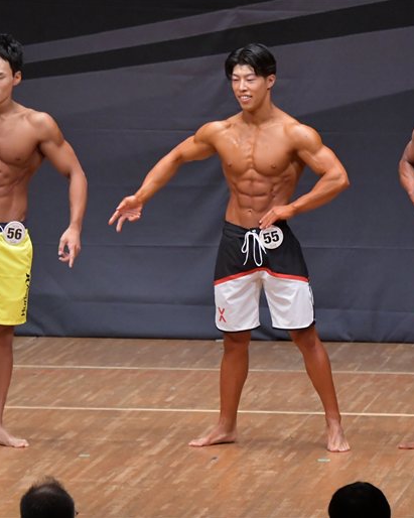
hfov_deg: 4.3
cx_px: 335
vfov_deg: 5.4
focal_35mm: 361
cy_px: 259
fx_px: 5531
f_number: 5.6
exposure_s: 1/400
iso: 6400
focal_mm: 170
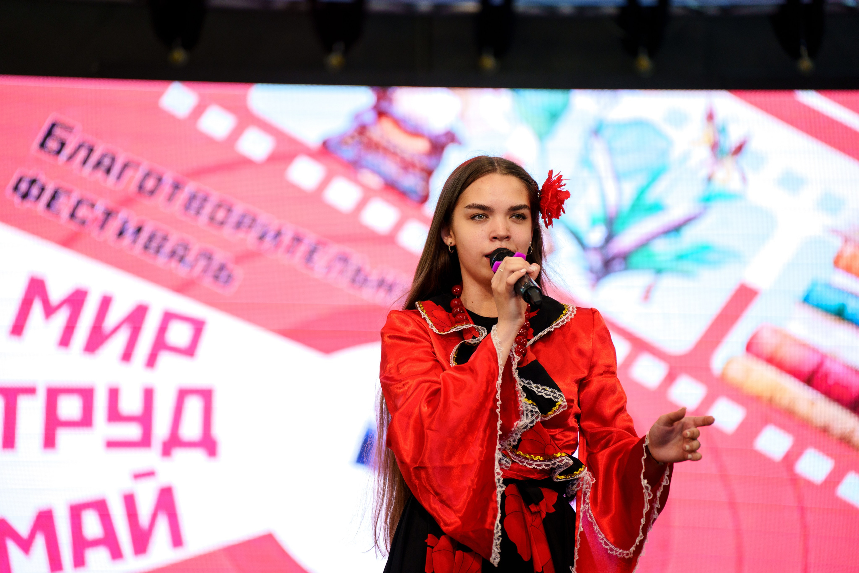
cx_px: 430
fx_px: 3579
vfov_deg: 9.1
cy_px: 286
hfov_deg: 13.7
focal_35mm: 150
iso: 800
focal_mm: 150
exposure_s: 1/320
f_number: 2.8
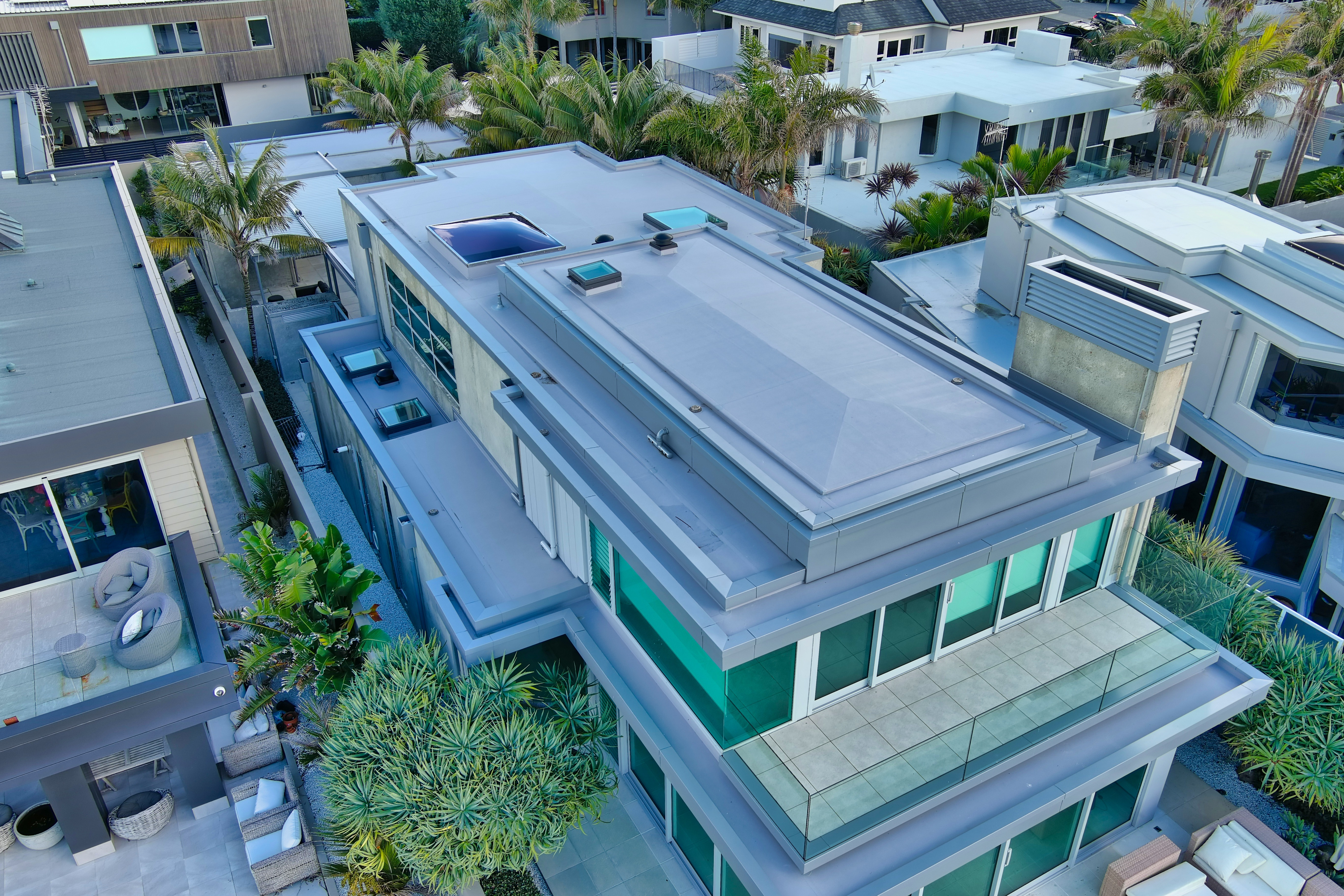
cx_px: 672
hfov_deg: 63.7
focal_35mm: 29
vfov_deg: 45.0
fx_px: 1083
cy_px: 448
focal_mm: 10.57
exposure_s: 1/240
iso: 100
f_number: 2.8
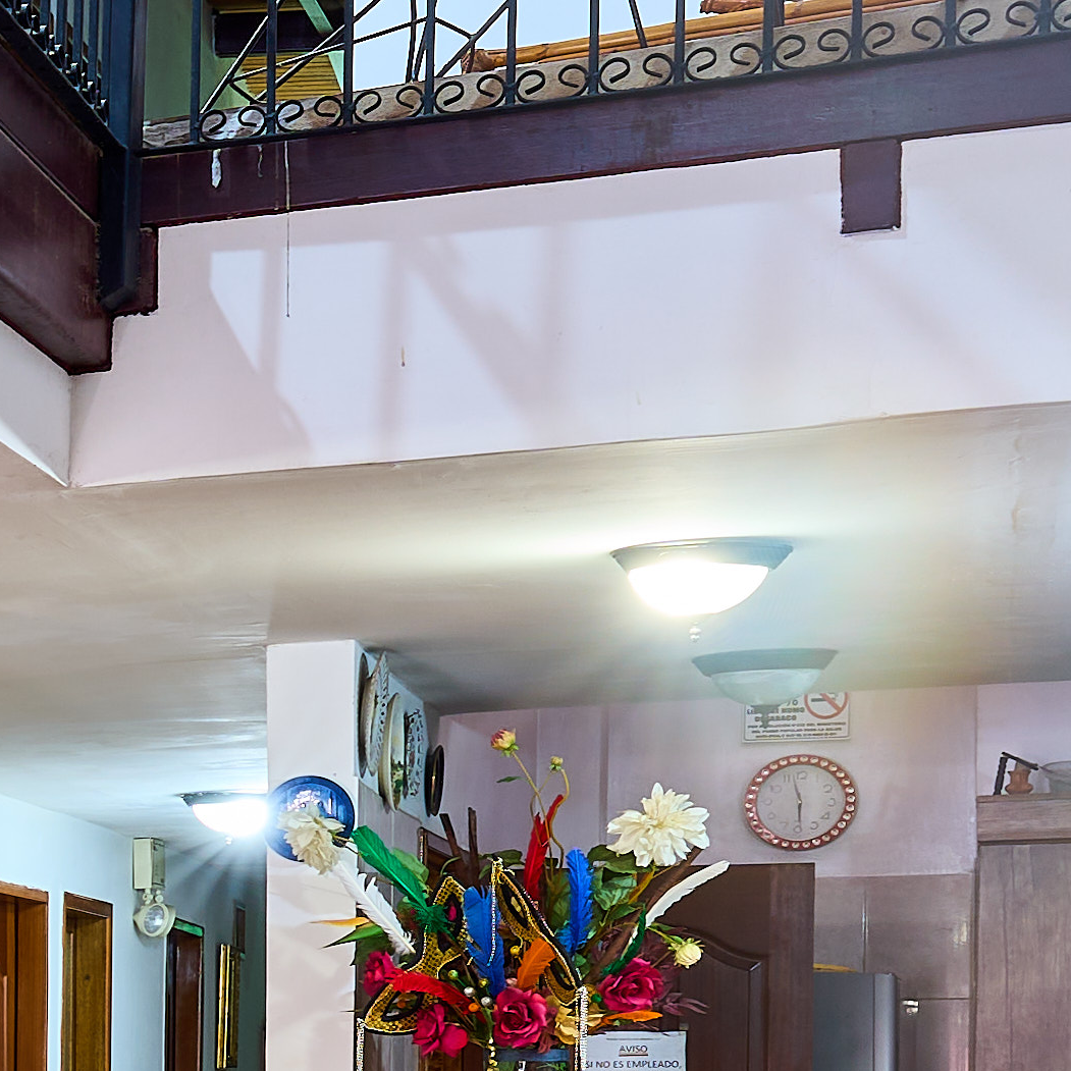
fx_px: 3395
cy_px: 1182
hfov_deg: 13.8
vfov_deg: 17.3
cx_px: -1342
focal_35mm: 97
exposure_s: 8
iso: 100
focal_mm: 20
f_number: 11
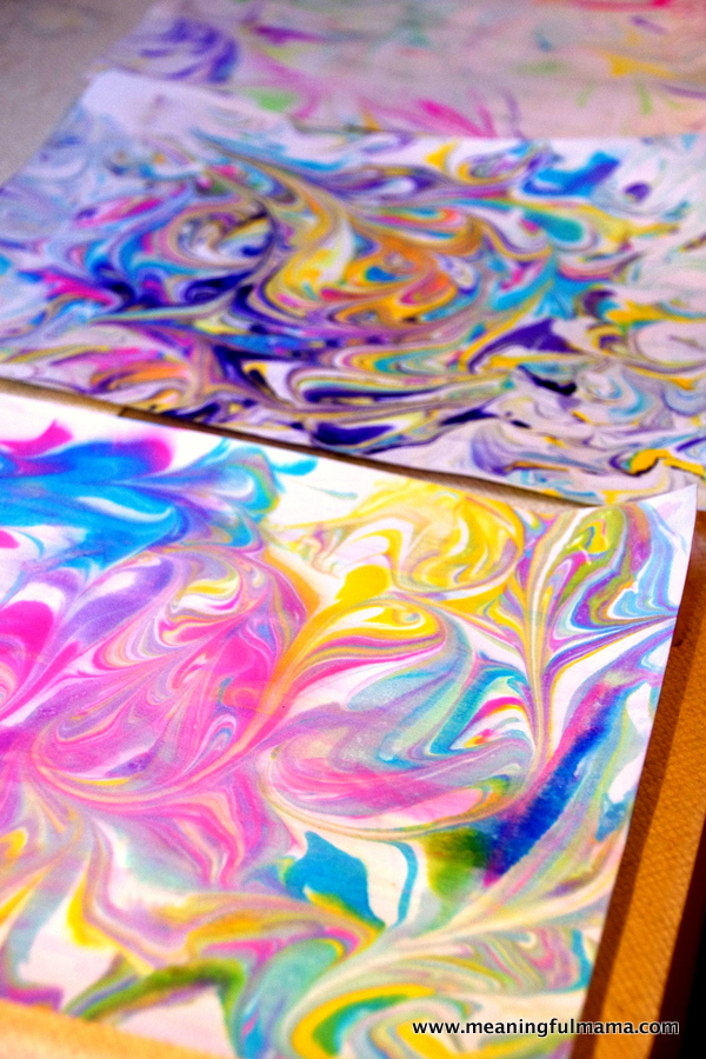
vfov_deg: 28.1
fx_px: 2118
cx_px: 353
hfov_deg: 18.9
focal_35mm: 72
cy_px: 530
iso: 800
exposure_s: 1/80
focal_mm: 48
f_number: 4.5
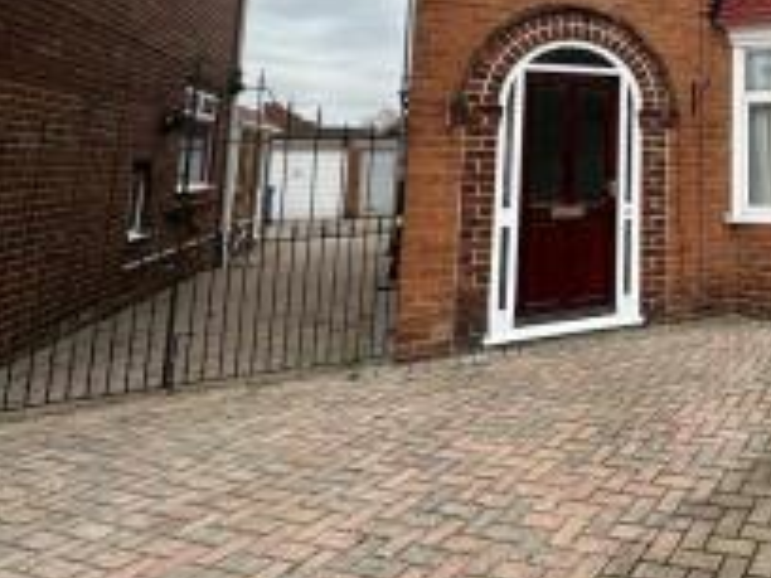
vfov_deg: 44.9
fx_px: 646
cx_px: 784
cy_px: 85
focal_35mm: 29
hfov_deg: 49.4
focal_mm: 2.22
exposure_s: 1/425
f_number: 2.2
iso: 40
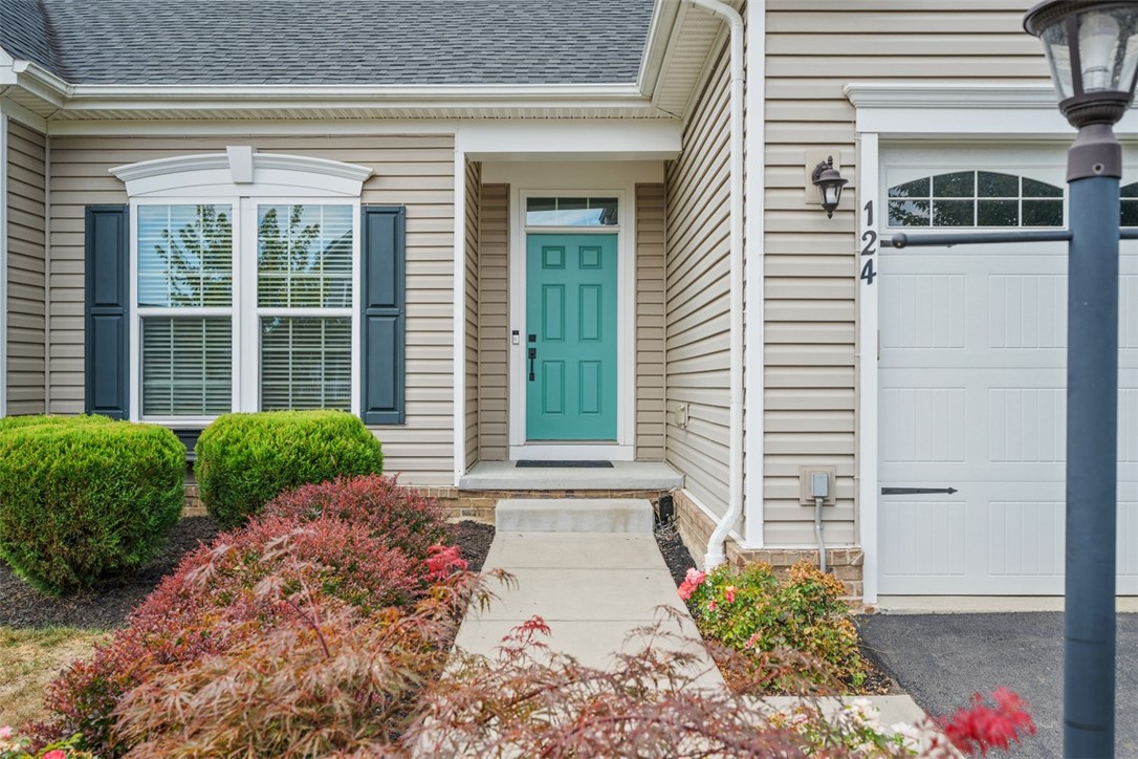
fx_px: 838
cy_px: 380
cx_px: 569
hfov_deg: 68.4
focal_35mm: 26
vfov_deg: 48.7
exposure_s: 1/250
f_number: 5.6
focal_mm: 26.5
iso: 400
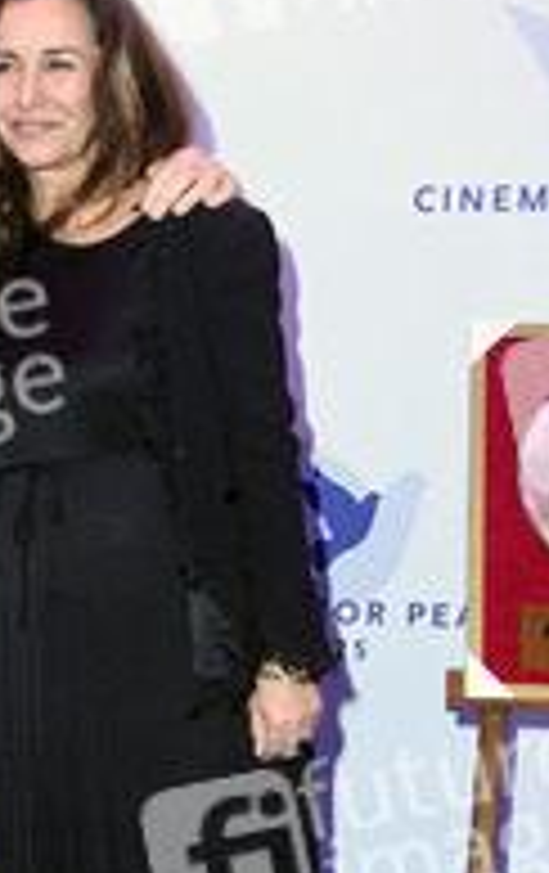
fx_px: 2097
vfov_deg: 23.4
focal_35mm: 88
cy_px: 612
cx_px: -36
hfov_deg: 14.6
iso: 800
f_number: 5.6
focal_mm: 42
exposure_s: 1/250
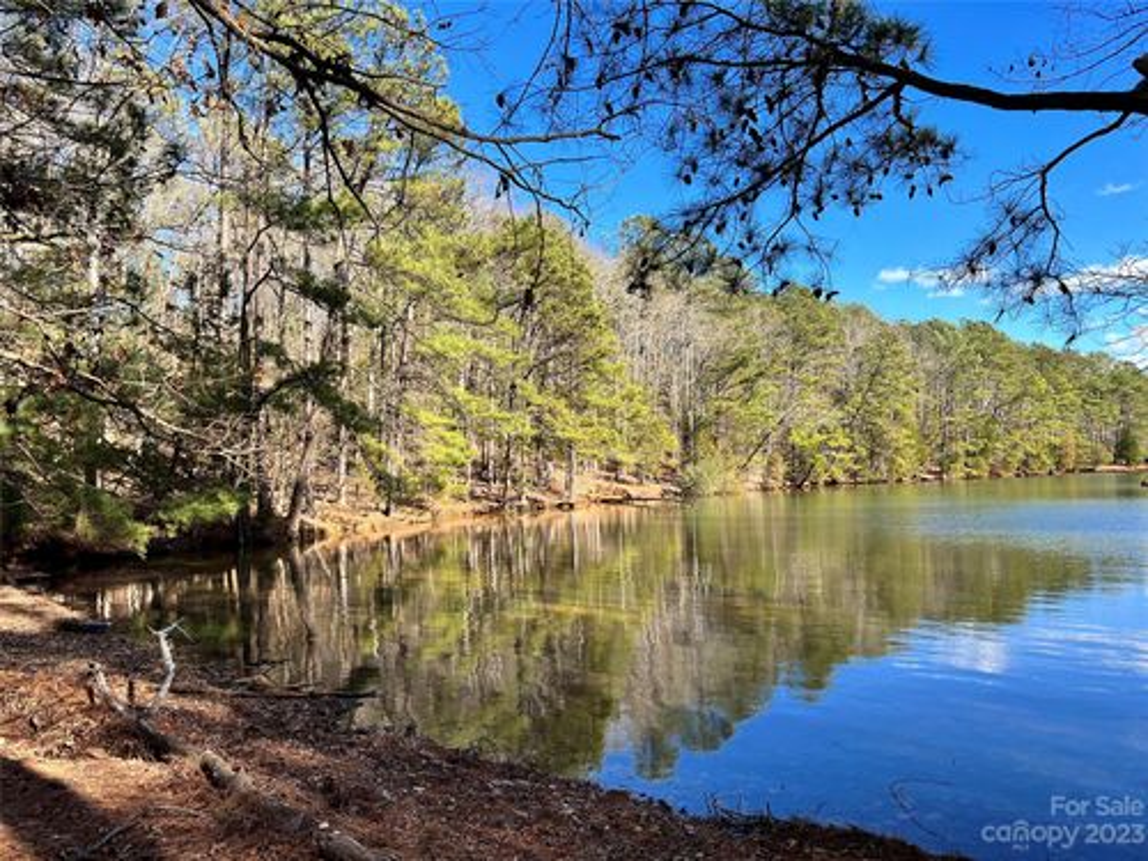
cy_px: 430
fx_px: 862
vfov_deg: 53.1
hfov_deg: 67.3
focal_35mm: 26
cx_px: 574
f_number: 1.5
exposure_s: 1/1412
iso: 50
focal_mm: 5.7
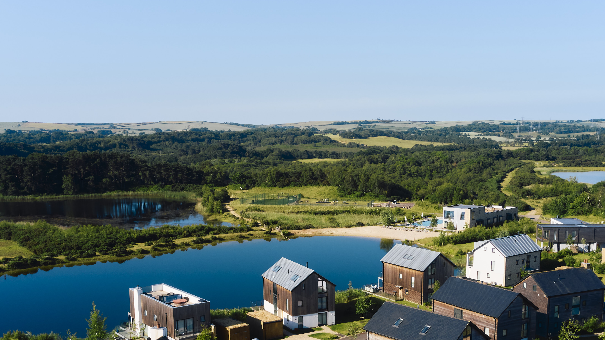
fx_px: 674
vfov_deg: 28.0
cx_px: 348
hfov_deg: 48.2
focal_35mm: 42
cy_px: 254
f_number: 5.6
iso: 100
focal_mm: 10.26
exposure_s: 1/500
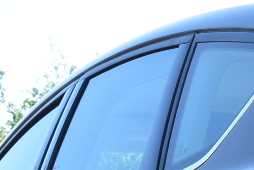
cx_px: 444
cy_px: 382
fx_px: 1818
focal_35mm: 257
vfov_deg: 5.2
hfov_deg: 7.8
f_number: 10
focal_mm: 35
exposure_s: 1/250
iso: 400
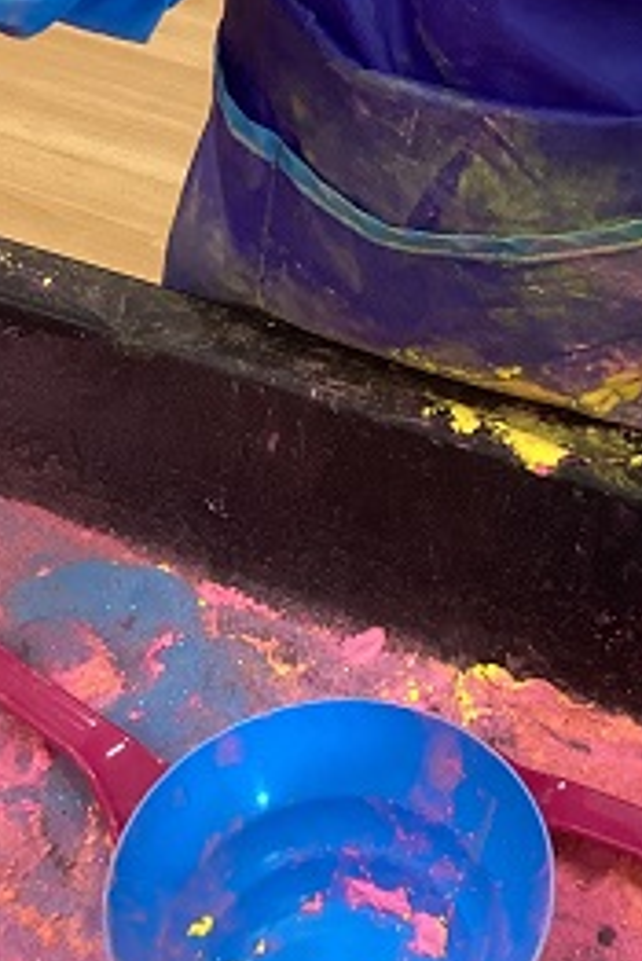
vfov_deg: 22.9
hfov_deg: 16.4
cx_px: 594
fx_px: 2190
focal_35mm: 82
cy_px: -169
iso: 200
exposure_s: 1/60
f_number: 2.4
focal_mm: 3.3
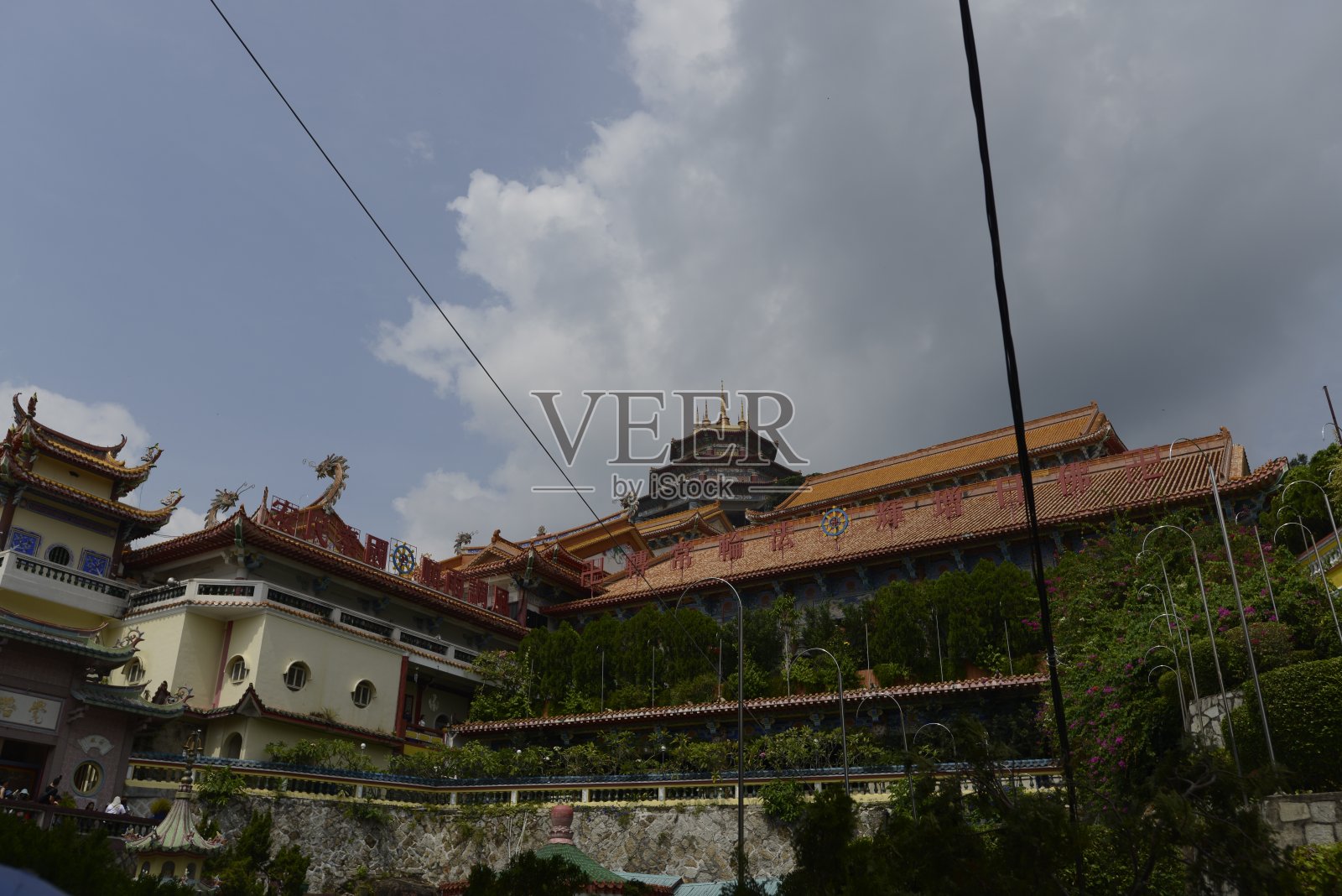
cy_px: 448
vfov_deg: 43.6
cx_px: 671
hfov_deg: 61.9
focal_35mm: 30
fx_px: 1119
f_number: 8
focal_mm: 30
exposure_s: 1/800
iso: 100
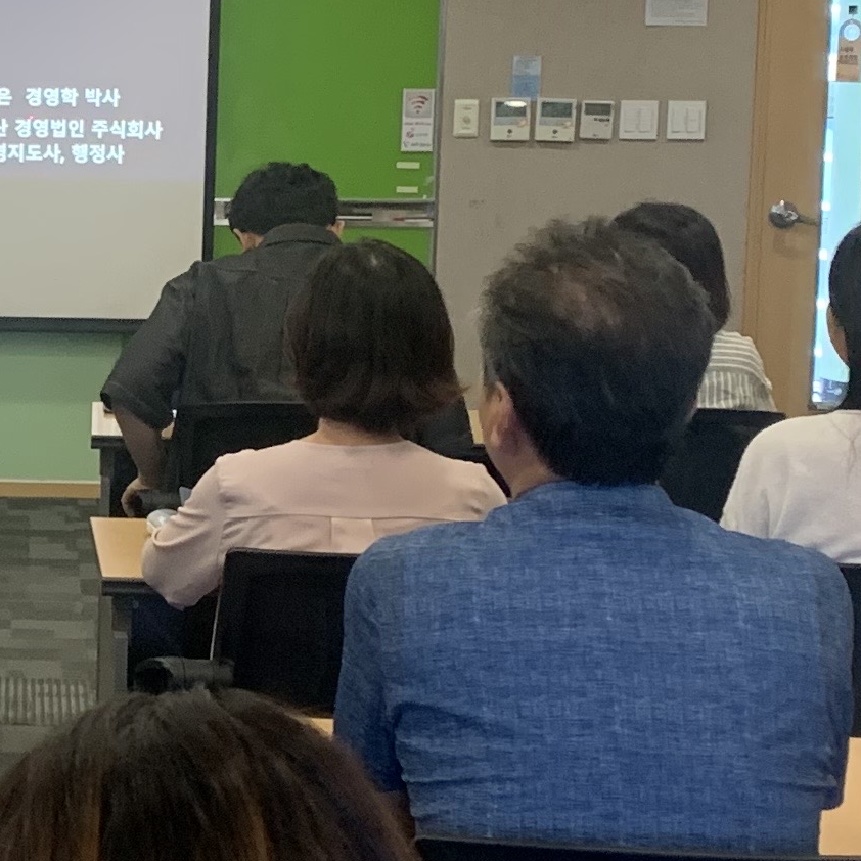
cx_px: -118
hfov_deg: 15.4
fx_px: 3095
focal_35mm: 110
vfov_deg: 15.8
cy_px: 432
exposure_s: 1/60
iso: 160
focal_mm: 4.25
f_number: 1.8
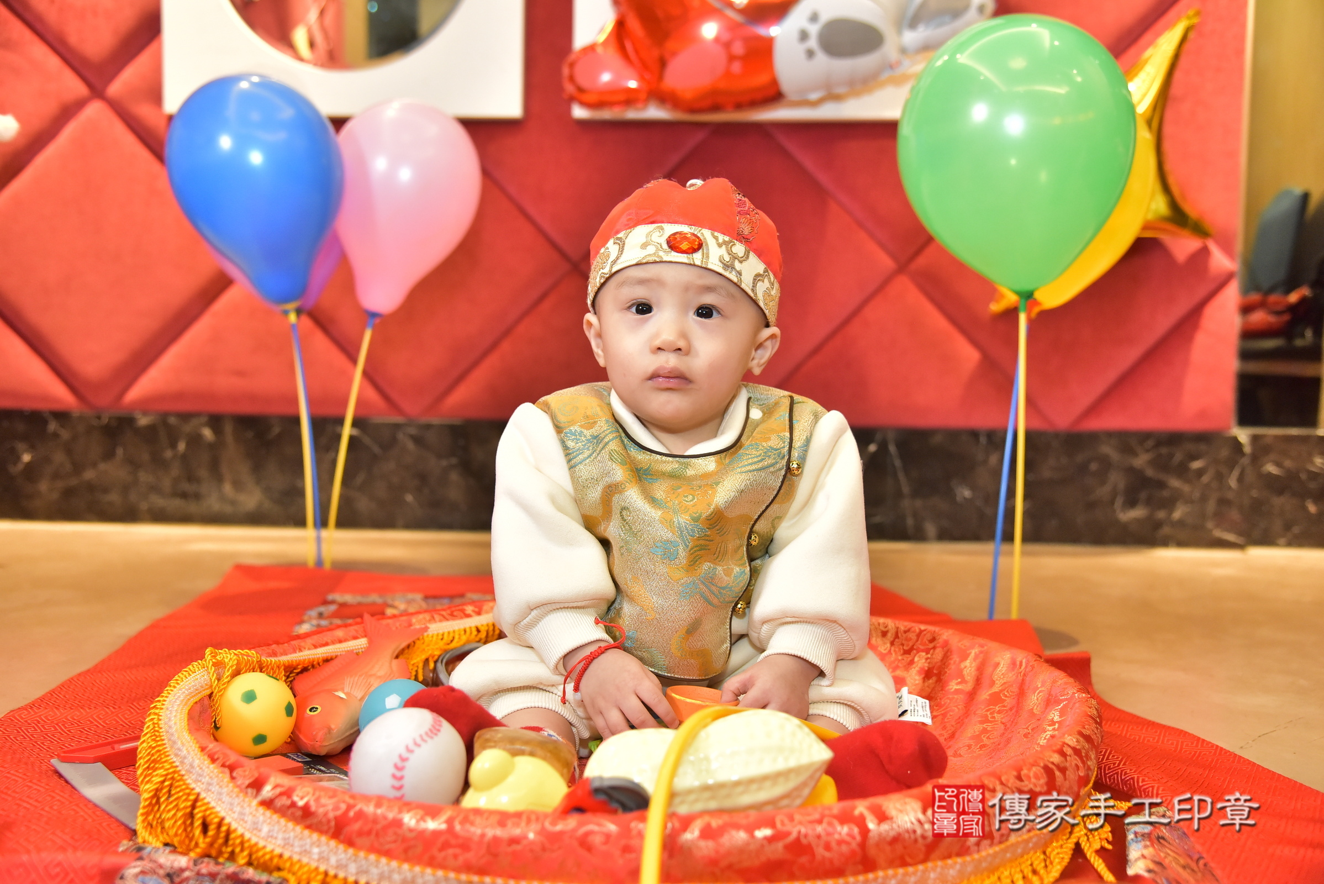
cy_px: 442
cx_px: 662
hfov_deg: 58.7
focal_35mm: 32
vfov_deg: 41.1
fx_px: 1177
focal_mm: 32
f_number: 4
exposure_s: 1/160
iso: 3200
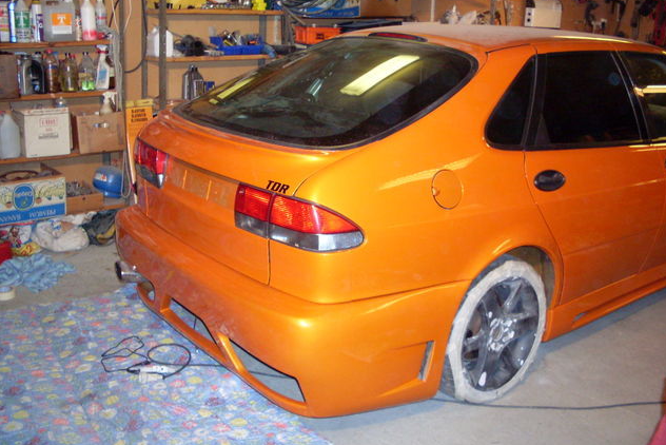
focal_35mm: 40
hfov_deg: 48.4
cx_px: 335
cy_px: 212
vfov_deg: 33.4
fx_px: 740
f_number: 2.8
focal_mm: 6.3
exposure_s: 1/45
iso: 240
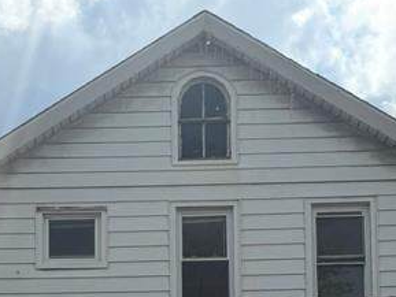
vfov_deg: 15.7
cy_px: 475
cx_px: 95
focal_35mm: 85
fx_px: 973
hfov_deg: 22.8
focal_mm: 6.76
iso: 100
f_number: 1.78
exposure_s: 1/9091
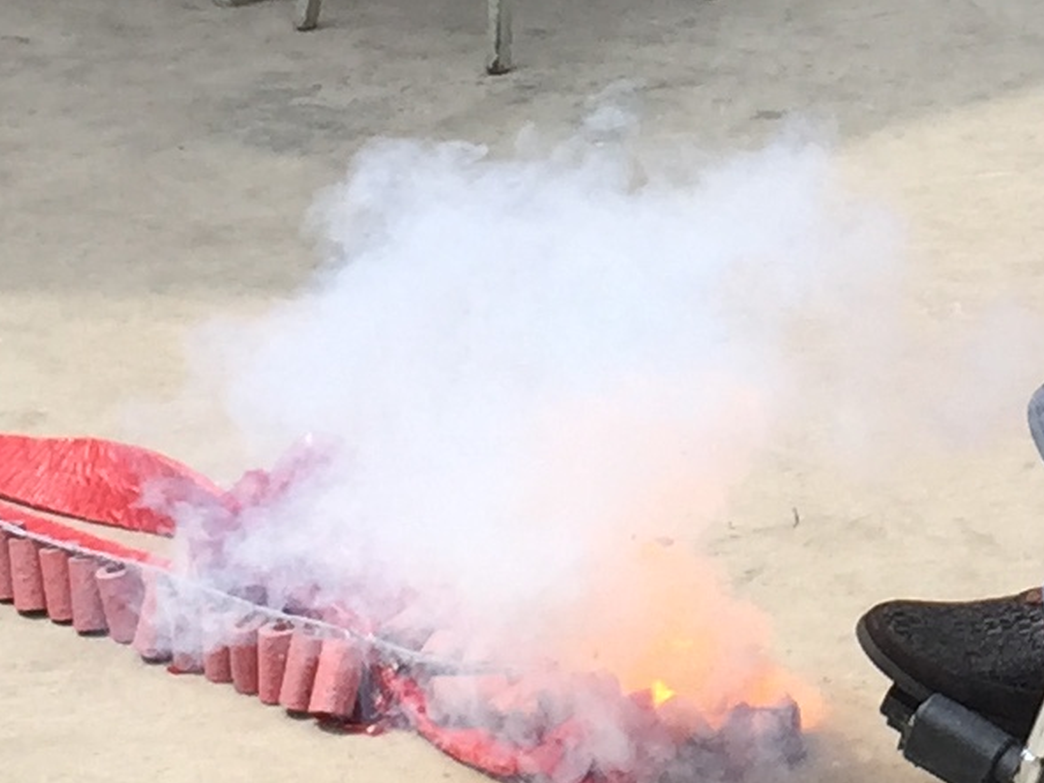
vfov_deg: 9.2
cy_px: -35
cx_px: 1483
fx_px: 4826
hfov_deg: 11.9
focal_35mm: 160
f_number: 2.2
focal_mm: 4.15
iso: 32
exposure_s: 1/732
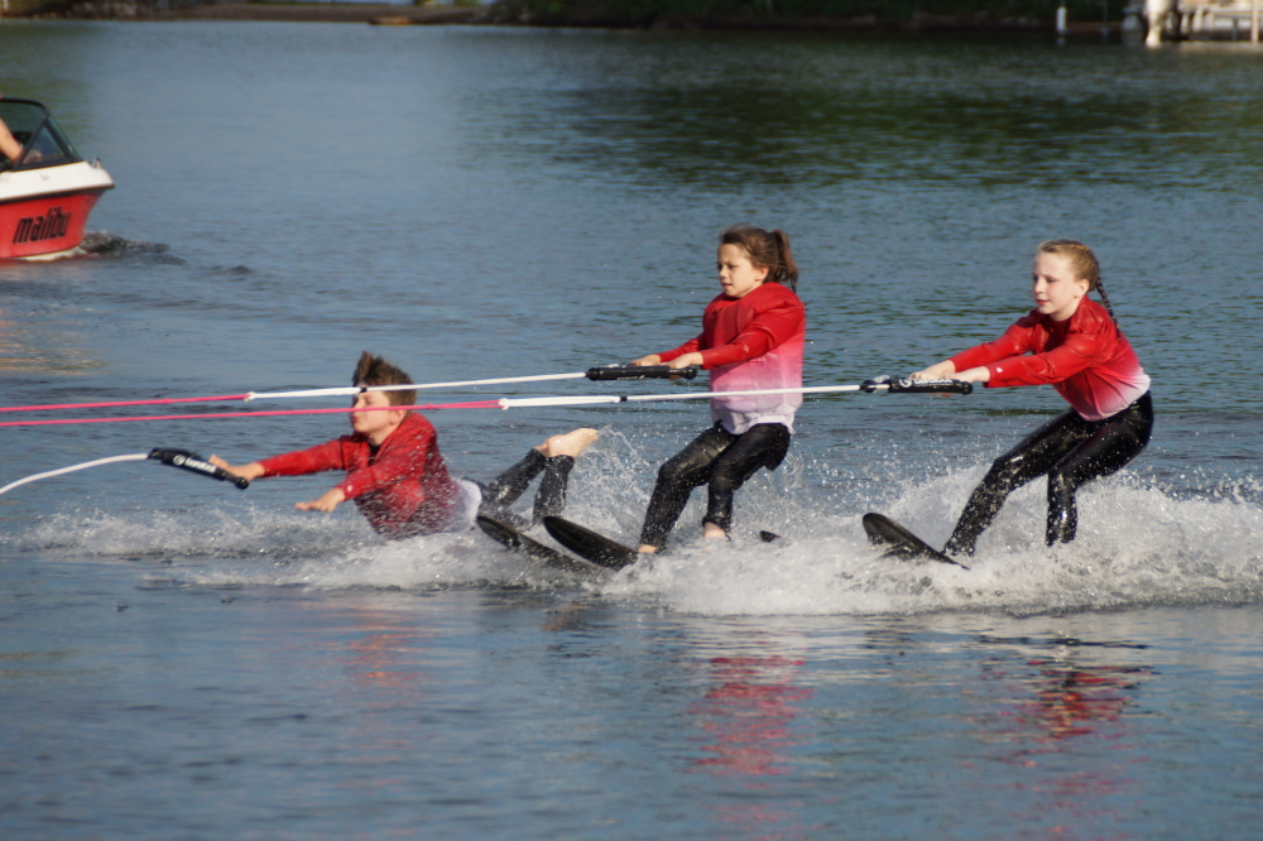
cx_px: 632
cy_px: 420
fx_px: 9469
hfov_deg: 7.6
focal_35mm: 270
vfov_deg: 5.1
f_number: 6.3
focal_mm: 180
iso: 200
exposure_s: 1/320
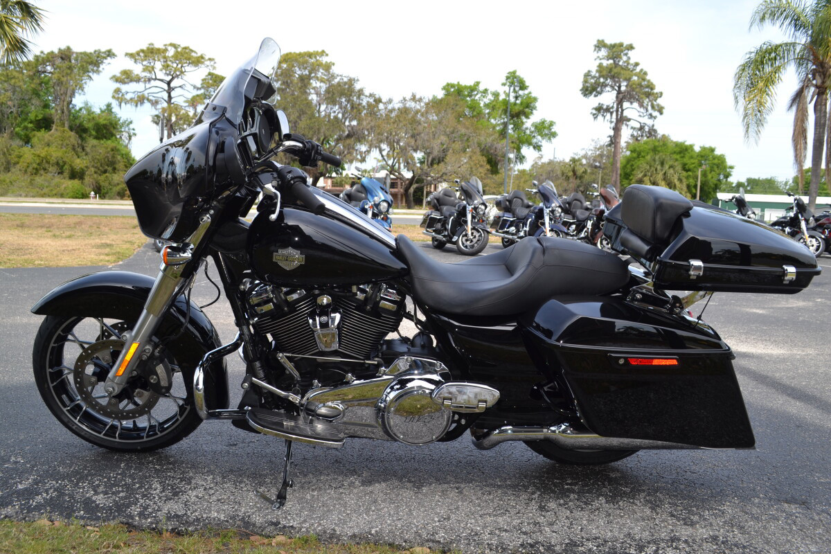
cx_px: 416
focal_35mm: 30
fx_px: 692
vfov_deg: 43.6
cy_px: 277
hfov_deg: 61.9
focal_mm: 20
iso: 100
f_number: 6.3
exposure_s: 1/200
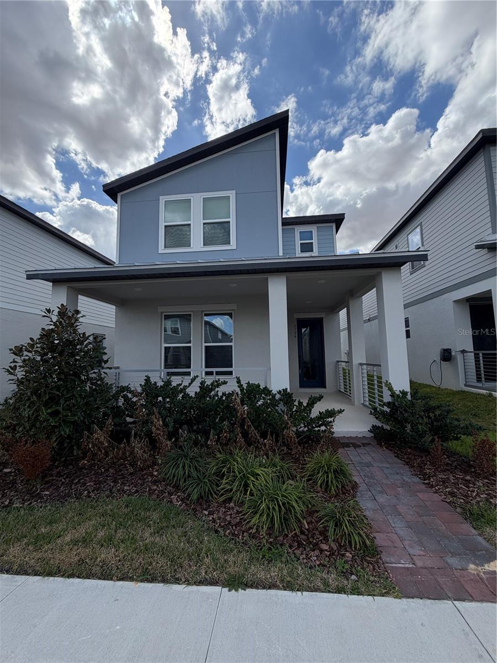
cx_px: 248
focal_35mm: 14
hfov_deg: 85.7
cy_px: 332
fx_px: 268
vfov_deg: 102.1
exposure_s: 1/1068
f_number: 2.2
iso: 32
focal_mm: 2.22
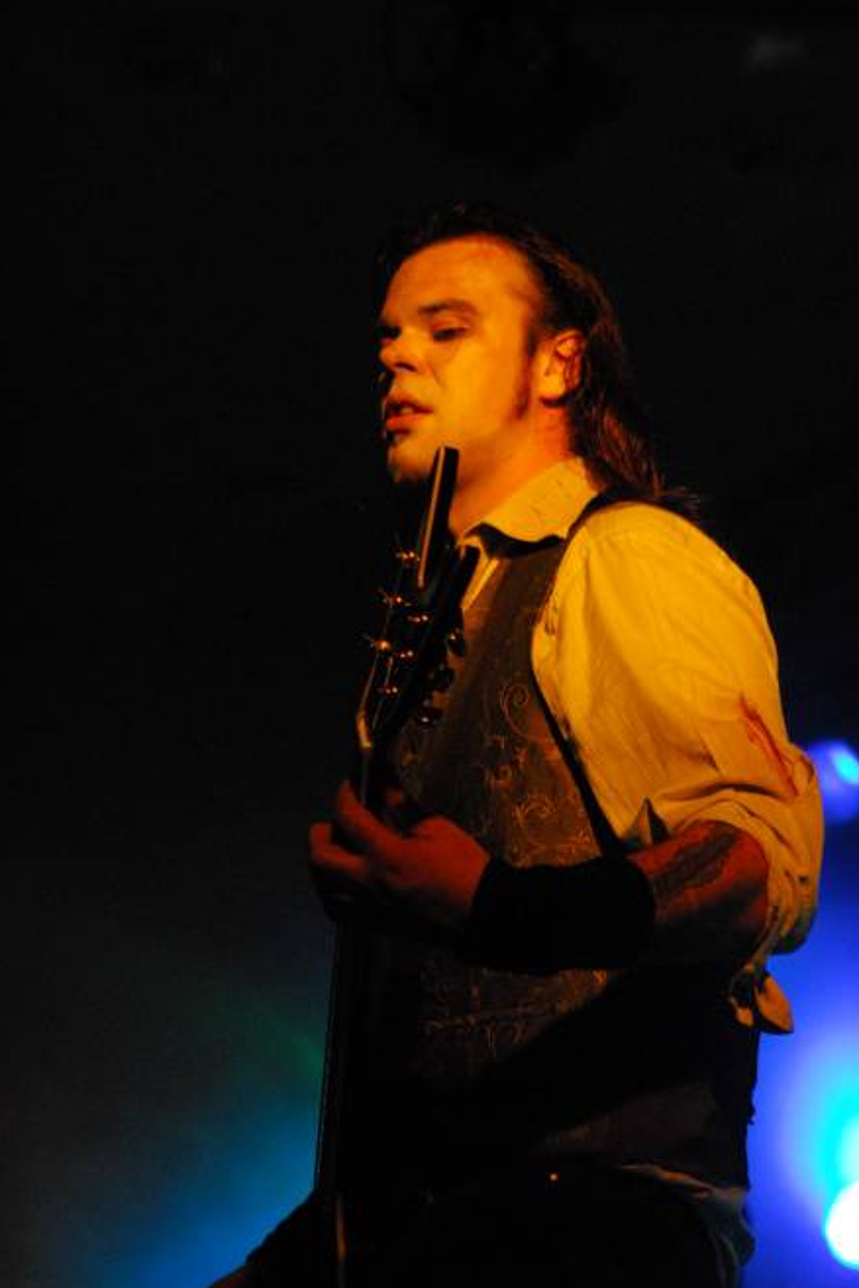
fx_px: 4008
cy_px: 635
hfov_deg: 12.2
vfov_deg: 18.3
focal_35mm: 112
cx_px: 453
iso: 1600
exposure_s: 1/640
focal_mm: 70
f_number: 3
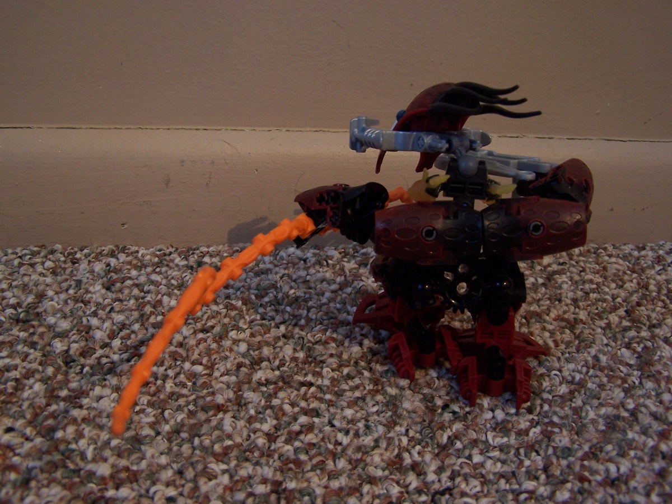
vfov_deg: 36.0
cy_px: 252
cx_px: 336
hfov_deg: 46.8
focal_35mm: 40
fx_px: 777
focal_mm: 6.7
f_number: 2.8
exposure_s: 1/2
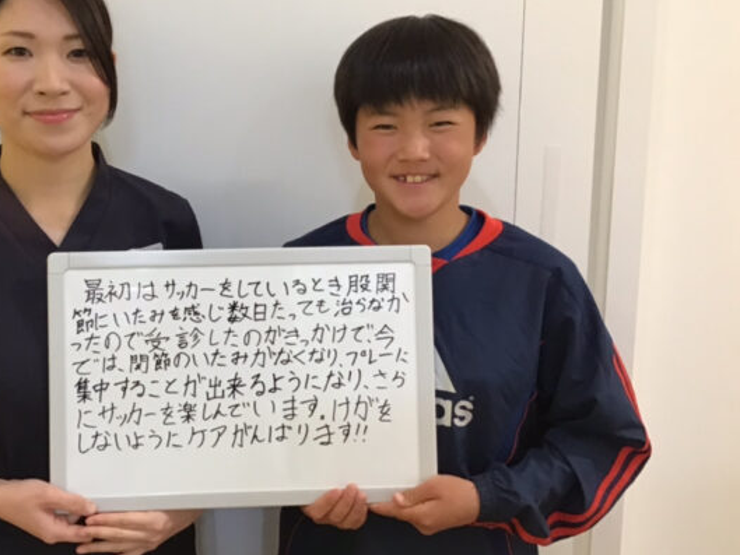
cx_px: 214
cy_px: 233
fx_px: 962
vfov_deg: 32.1
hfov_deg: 41.2
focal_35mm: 45
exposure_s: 1/30
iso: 80
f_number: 2.4
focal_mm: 3.3
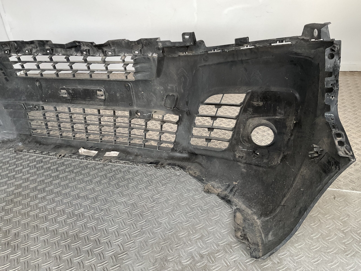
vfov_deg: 48.2
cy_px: 136
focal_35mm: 29
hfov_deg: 61.7
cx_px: 180
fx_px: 302
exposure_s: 1/100
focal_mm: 3
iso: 50
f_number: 1.8
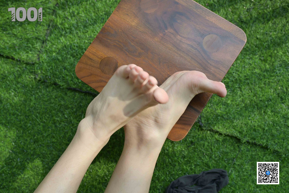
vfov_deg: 37.9
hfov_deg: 54.4
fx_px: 281
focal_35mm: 35
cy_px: 96
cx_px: 144
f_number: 6.3
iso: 200
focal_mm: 35
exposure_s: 1/200
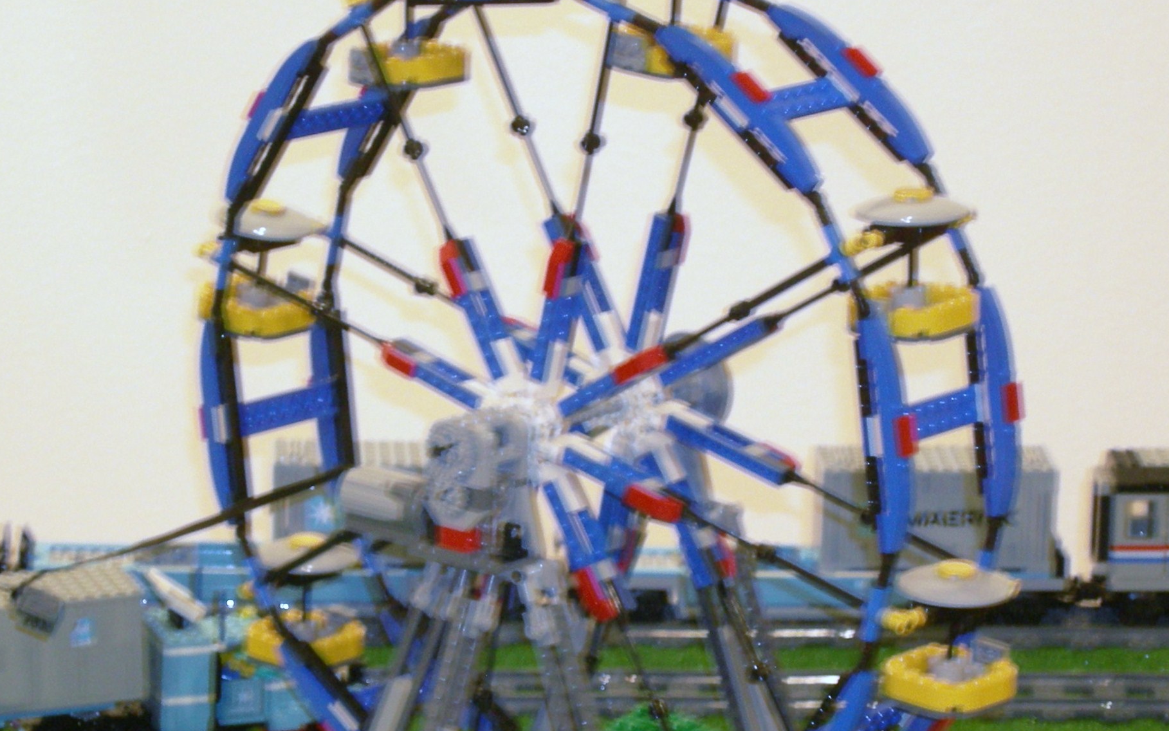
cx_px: 514
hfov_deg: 12.7
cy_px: 542
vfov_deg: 7.9
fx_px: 5257
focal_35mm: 165
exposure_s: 1/5.7
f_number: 4.8
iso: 200
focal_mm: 23
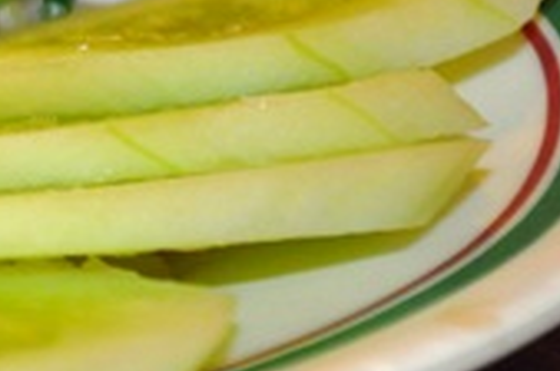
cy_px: 10
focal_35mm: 606
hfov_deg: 3.4
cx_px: -477
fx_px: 9408
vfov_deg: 2.3
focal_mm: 105
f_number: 5.6
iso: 1250
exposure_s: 1/60
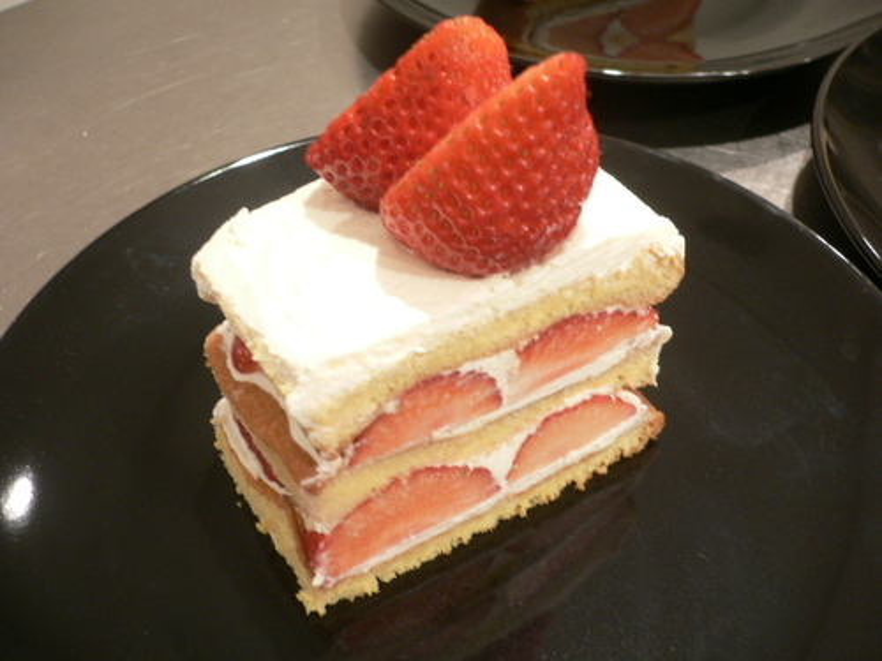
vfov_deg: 40.7
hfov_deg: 52.6
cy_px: 330
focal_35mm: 35
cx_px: 441
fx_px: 892
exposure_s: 1/8
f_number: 2.8
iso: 100
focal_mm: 5.8
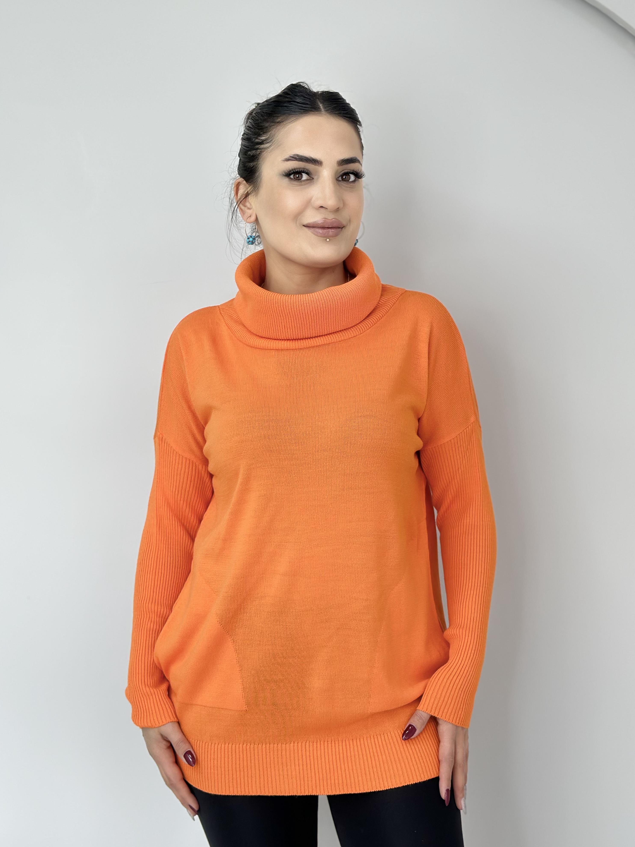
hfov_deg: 29.7
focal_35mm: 49
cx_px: 320
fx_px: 1199
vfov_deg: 38.9
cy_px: 426
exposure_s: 1/100
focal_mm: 6.86
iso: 100
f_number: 1.78
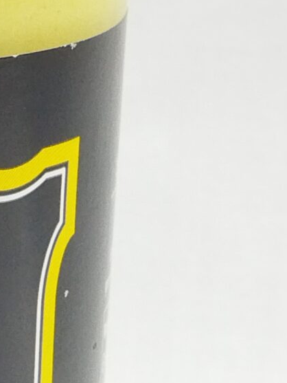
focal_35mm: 124
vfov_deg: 15.9
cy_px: 201
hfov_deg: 11.0
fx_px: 1370
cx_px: -260
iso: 191
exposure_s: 1/100
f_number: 1.79
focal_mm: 4.71
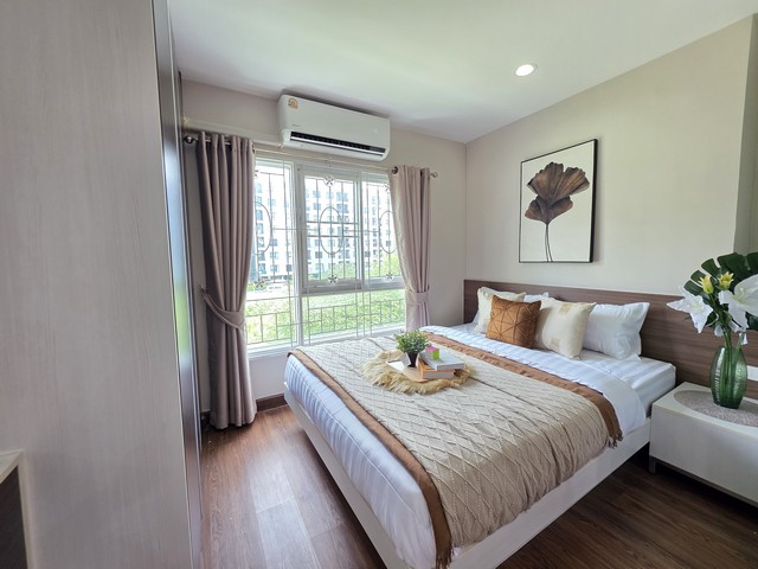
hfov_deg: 106.2
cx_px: 379
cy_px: 284
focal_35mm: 13
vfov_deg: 89.9
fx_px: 285
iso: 125
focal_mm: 2.2
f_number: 1.9
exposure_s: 1/100
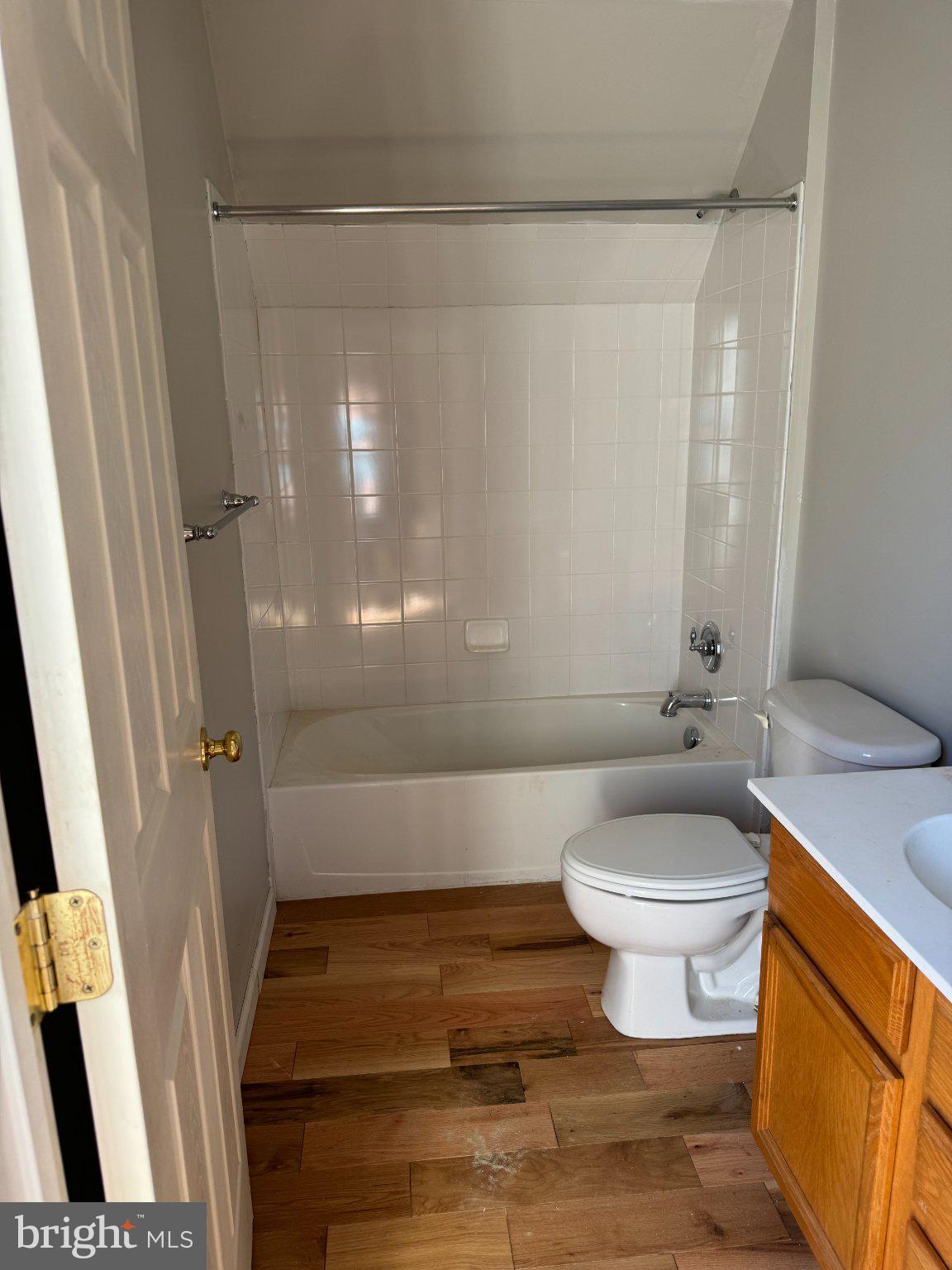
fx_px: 880
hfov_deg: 56.8
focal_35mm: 24
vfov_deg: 71.6
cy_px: 635
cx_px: 476
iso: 64
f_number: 1.78
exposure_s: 1/121
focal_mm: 6.76
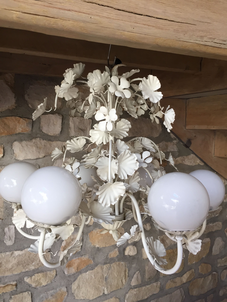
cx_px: 114
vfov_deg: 61.7
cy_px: 151
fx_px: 254
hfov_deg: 48.2
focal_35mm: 29
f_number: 2.2
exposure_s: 1/33
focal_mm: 4.15
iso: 40
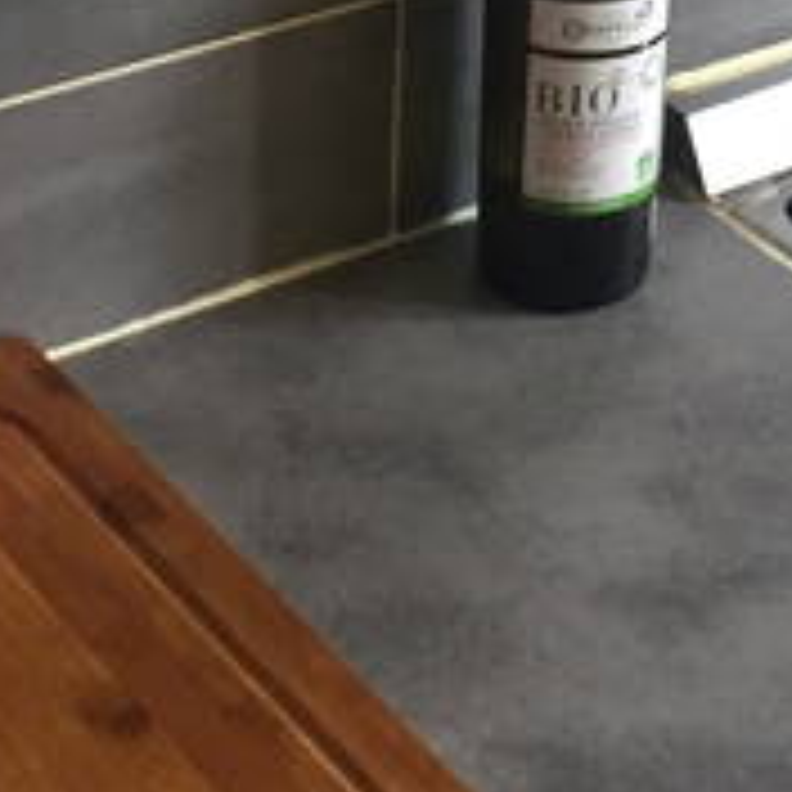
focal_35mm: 115
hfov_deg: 15.1
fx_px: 2977
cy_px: -274
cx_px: 648
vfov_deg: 14.4
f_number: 2.2
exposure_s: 1/33
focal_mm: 4.15
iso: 64
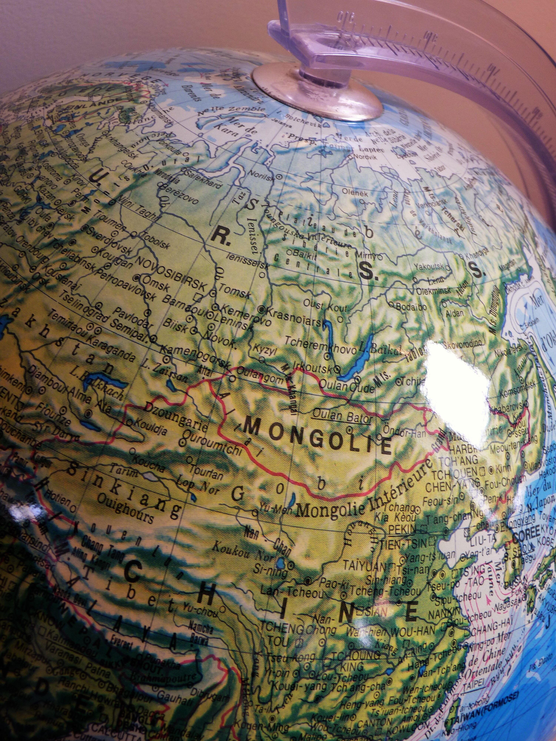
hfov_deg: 36.8
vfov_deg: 47.9
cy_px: 370
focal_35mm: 39
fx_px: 835
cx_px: 278
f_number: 3
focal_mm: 6.9
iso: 125
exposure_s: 1/30
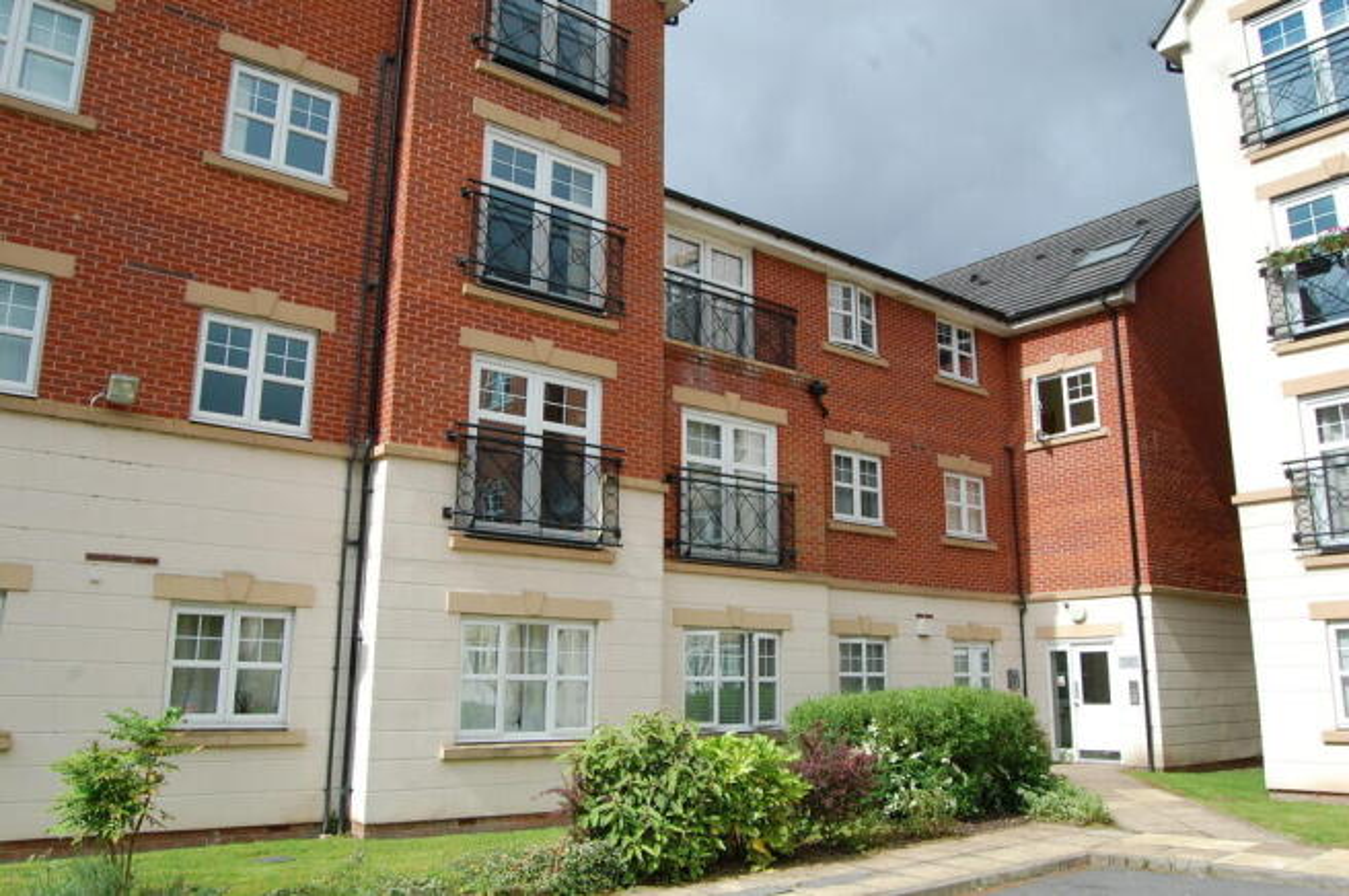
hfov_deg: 67.4
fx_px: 1011
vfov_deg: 47.8
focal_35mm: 27
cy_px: 448
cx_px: 674
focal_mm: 18
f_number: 10
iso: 400
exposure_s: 1/400
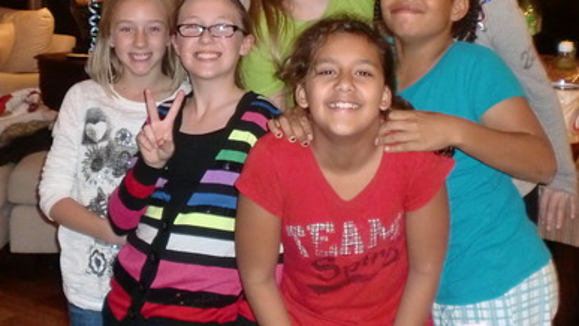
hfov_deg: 33.3
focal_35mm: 63
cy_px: 49
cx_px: 248
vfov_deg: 18.9
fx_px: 968
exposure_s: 1/40
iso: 400
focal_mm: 6.3
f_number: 3.1
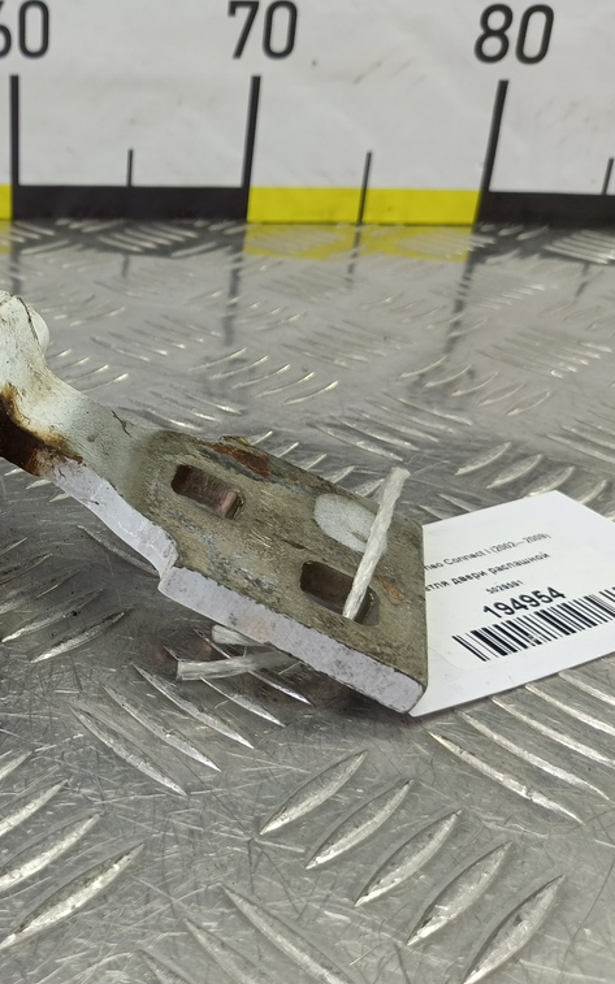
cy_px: 486
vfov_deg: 58.1
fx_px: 885
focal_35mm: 33
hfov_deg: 34.9
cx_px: 4
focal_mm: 4.11
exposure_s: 1/50
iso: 124
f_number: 1.6
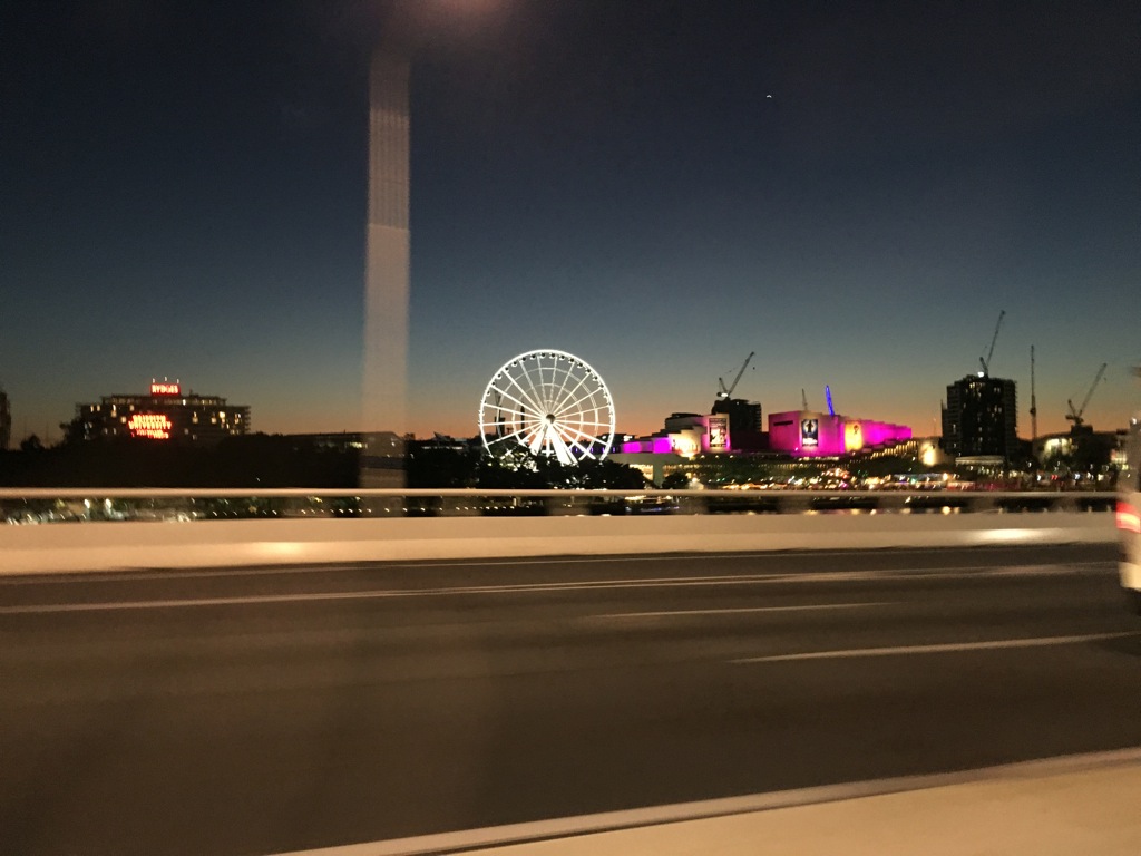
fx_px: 956
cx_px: 570
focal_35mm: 29
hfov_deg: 61.7
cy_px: 428
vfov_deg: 48.2
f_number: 2.2
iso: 400
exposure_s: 1/17
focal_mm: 4.15
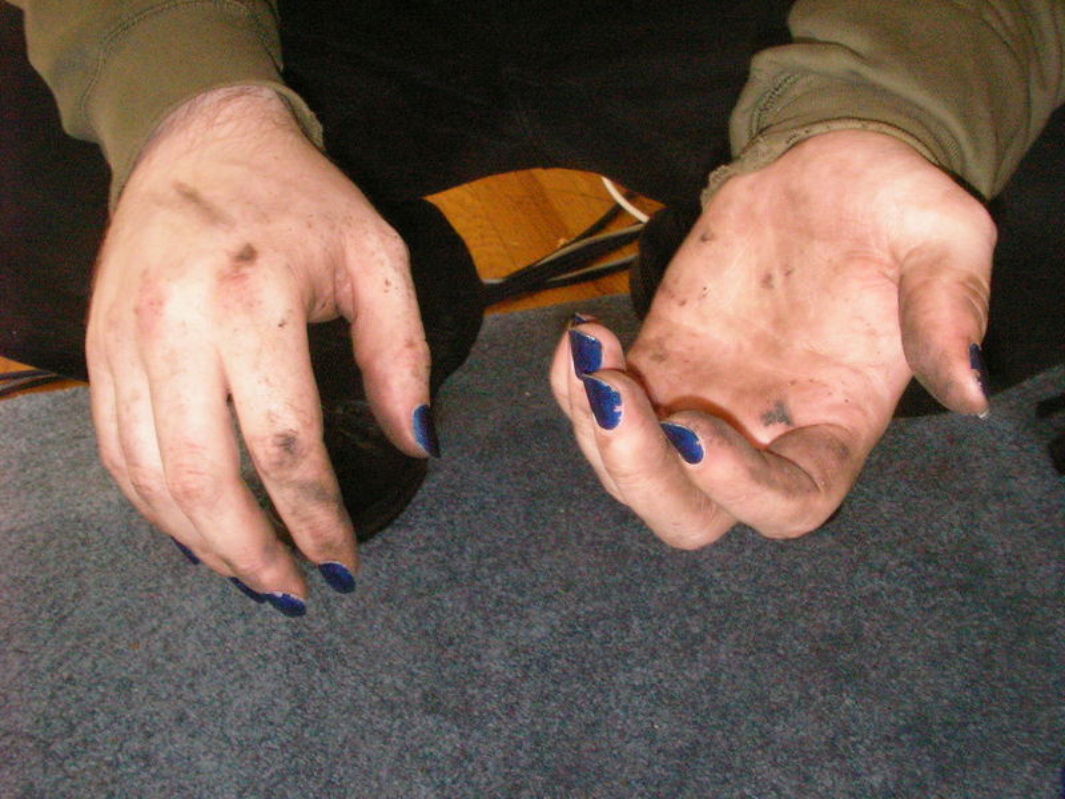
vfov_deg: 37.7
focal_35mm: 38
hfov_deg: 49.0
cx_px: 532
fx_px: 1169
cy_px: 400
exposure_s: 1/40
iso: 400
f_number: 5.6
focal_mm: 6.3
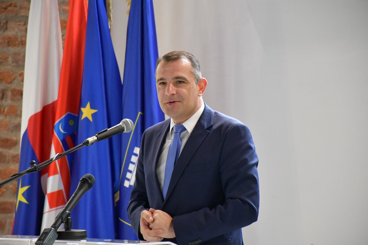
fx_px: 2147
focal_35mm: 210
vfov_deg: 6.5
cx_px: 184
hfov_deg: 9.8
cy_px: 122
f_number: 5.6
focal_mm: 140
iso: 5600
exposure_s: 1/250
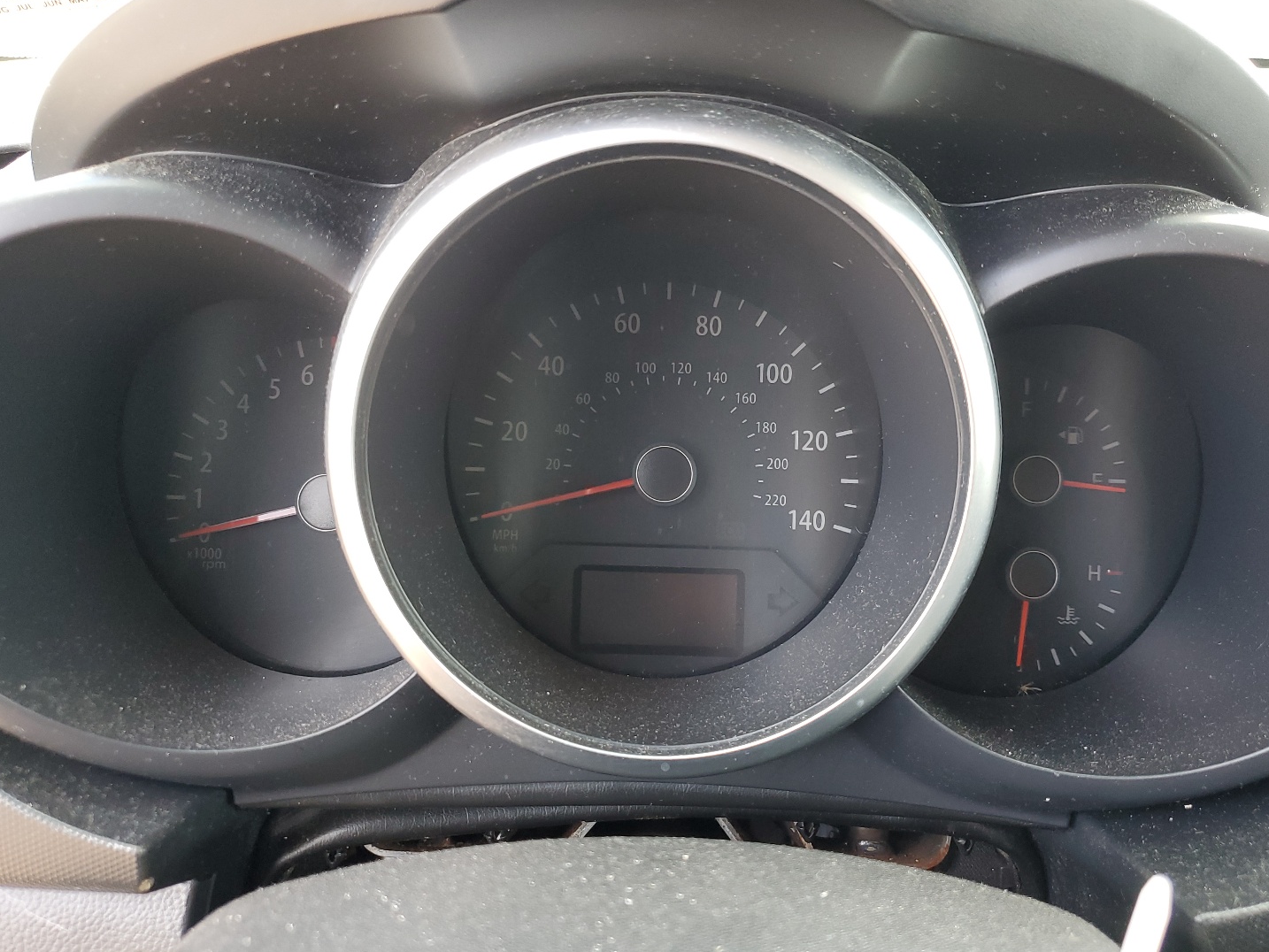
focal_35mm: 29
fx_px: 1063
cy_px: 483
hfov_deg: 61.6
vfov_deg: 48.2
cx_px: 673
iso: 71
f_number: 1.5
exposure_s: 1/60.2
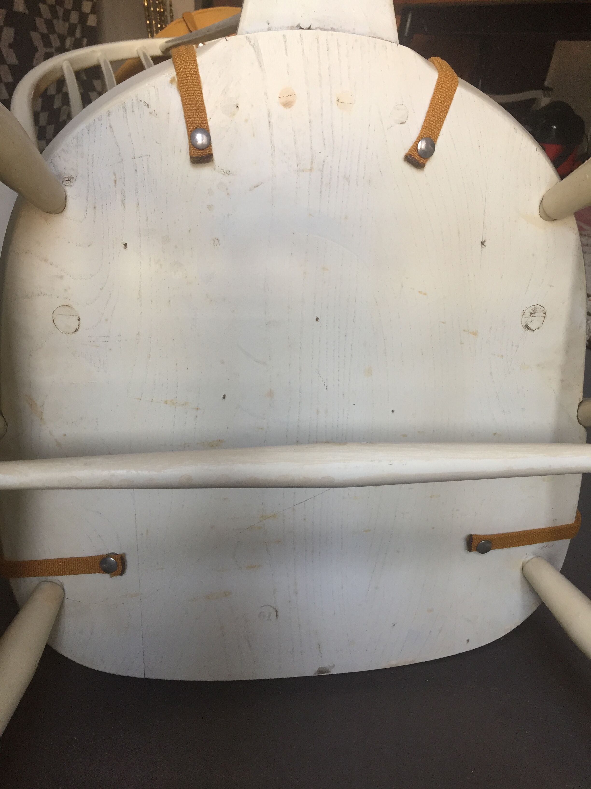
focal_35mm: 29
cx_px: 296
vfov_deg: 61.7
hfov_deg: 48.2
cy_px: 394
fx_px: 660
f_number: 2.2
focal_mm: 4.15
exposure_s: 1/33
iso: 50
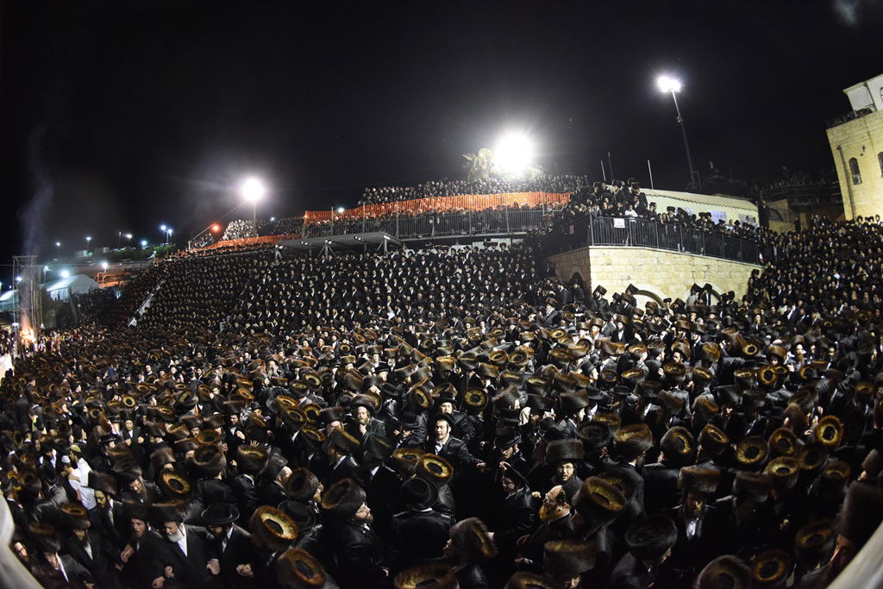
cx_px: 442
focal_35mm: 16
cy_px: 294
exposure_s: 1/100
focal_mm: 16
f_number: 4.5
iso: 5000
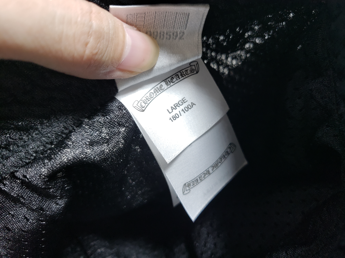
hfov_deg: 67.3
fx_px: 259
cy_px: 129
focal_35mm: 26
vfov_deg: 53.1
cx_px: 172
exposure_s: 1/127
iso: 50
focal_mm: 4.3
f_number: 1.5
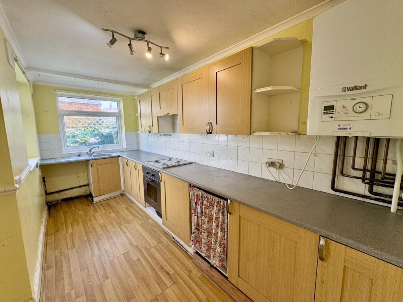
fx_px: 163
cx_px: 202
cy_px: 151
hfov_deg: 102.1
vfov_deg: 85.6
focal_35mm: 14
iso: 64
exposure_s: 1/99
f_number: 2.2
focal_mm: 2.22
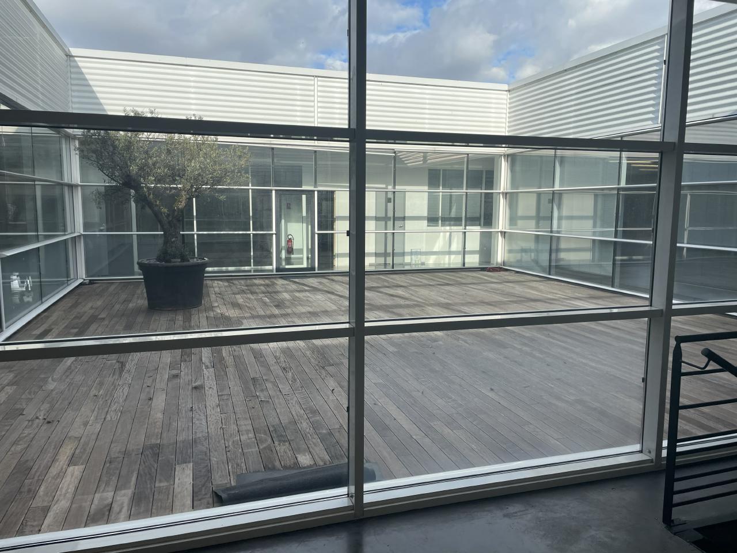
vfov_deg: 53.1
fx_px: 554
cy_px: 276
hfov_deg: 67.3
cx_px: 368
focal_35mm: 26
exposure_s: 1/1825
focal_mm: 4.2
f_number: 1.6
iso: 32
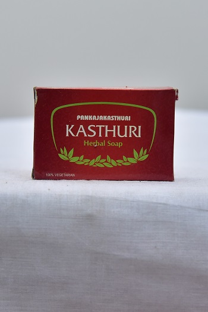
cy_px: 156
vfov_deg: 27.0
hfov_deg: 18.2
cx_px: 104
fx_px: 651
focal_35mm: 75
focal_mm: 75
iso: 1600
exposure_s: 1/125
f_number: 4.5
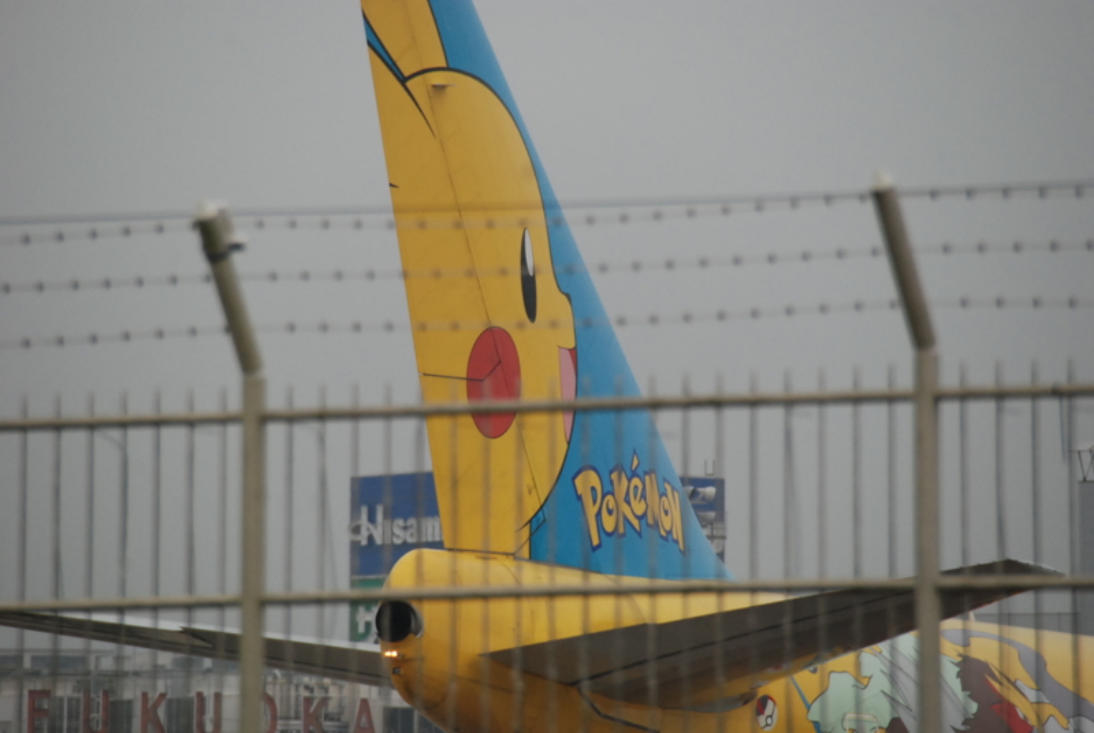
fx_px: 13695
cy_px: 366
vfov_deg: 3.1
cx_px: 547
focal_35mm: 450
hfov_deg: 4.6
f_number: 9
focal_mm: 300
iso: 800
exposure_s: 1/200
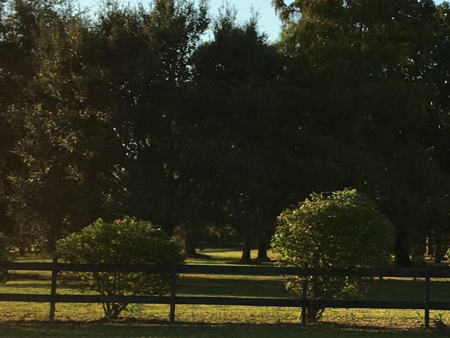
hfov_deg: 19.7
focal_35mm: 95
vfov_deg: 15.5
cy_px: 257
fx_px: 1235
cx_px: 498
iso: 25
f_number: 2.2
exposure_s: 1/999
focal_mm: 4.15
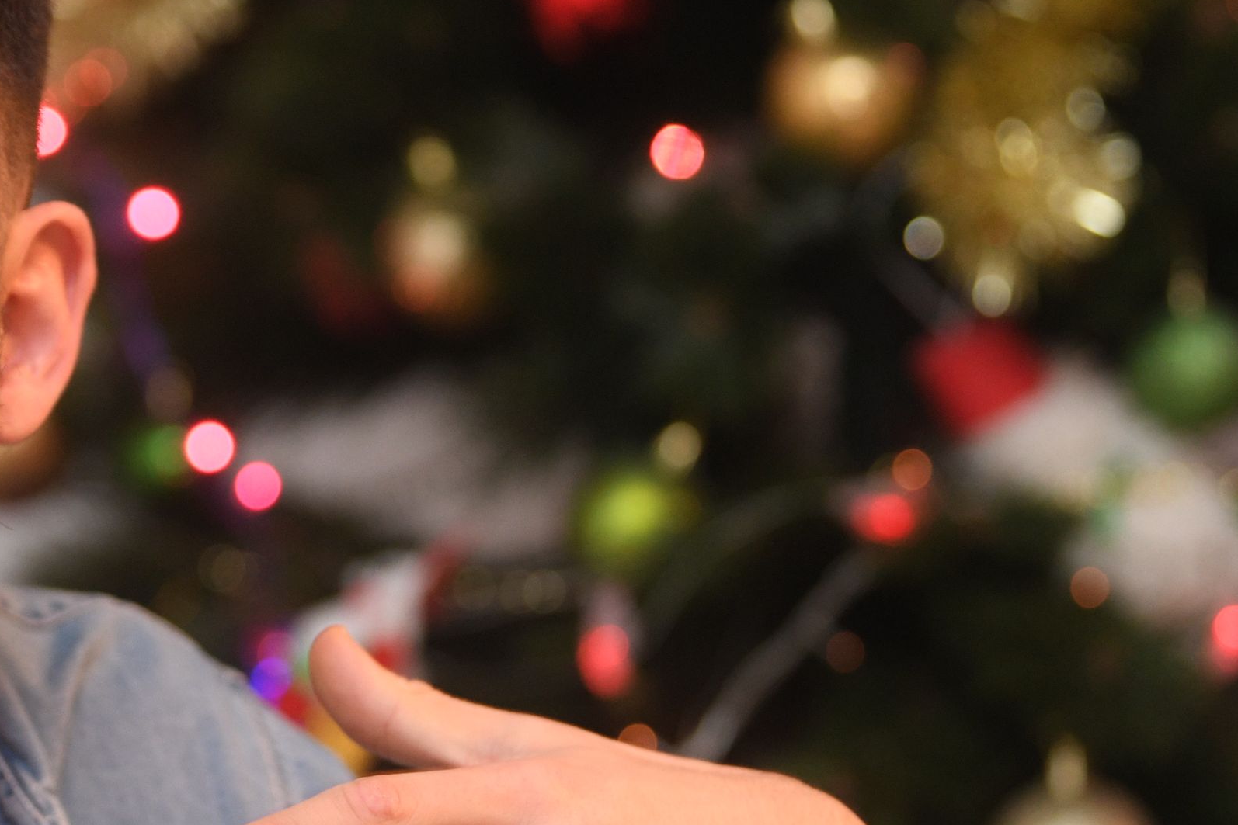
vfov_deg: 5.4
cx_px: -11
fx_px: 8804
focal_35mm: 256
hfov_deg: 8.0
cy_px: 433
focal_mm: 102
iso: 1250
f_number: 2.8
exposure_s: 1/250
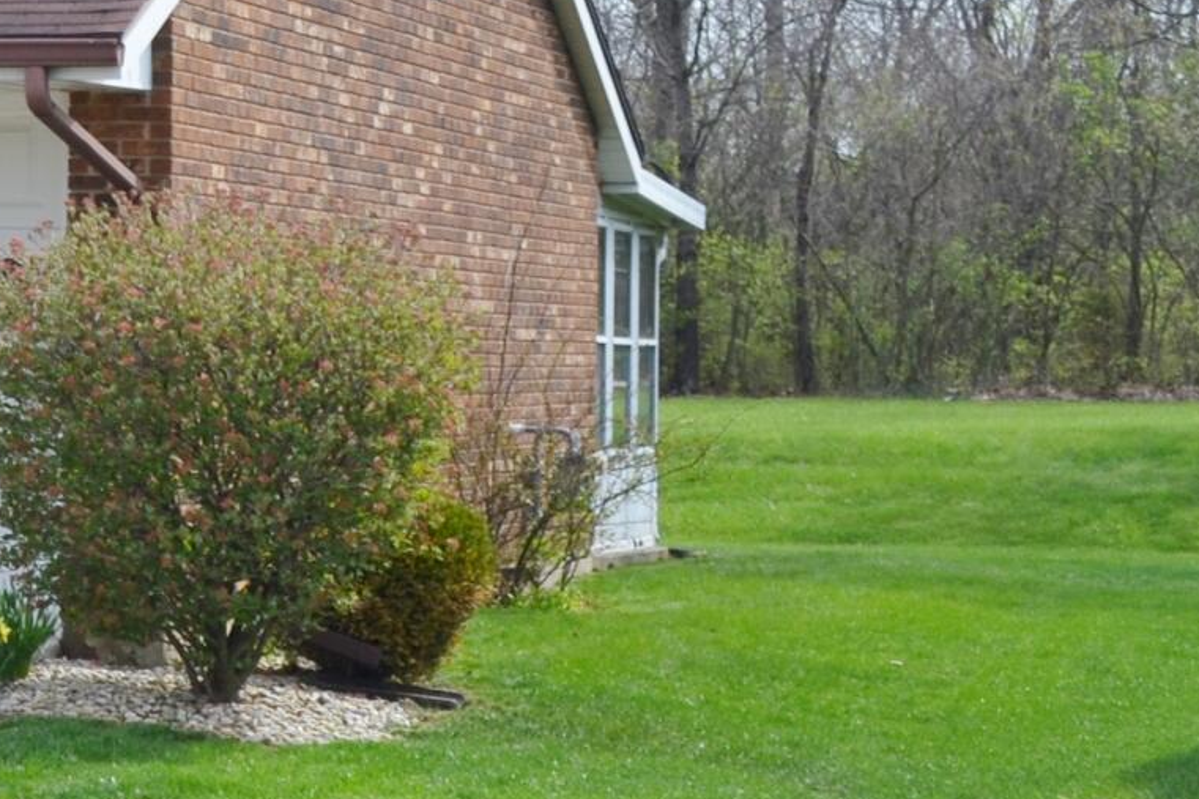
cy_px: 167
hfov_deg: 12.9
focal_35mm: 142
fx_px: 4728
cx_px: -1040
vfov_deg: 9.6
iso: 100
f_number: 8
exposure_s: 1/250
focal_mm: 24
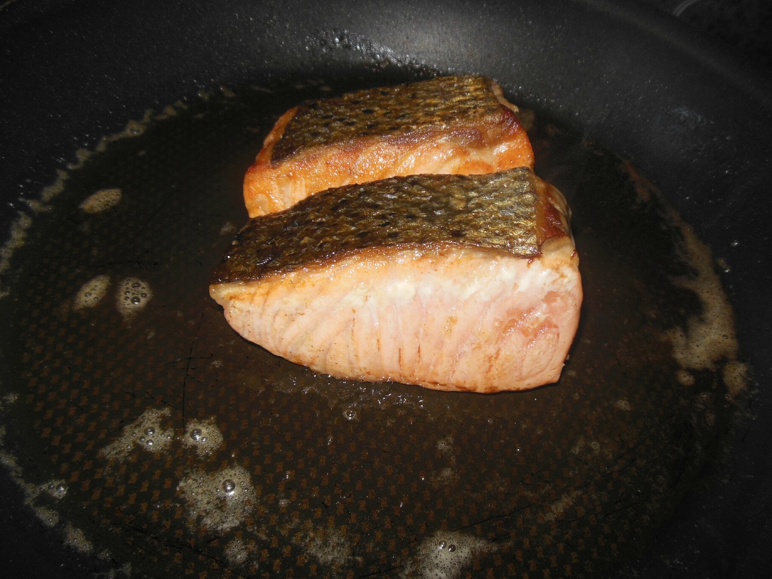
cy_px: 311
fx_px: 624
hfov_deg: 63.3
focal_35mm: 28
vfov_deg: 49.7
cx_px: 423
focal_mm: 4.5
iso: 125
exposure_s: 1/25
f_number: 6.4
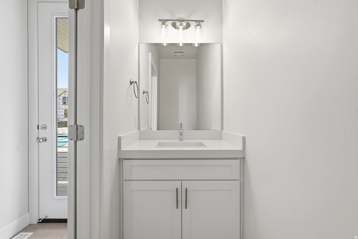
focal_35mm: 16
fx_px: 159
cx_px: 179
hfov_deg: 96.7
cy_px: 120
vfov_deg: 73.7
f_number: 10
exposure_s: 1/320
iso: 250
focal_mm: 16
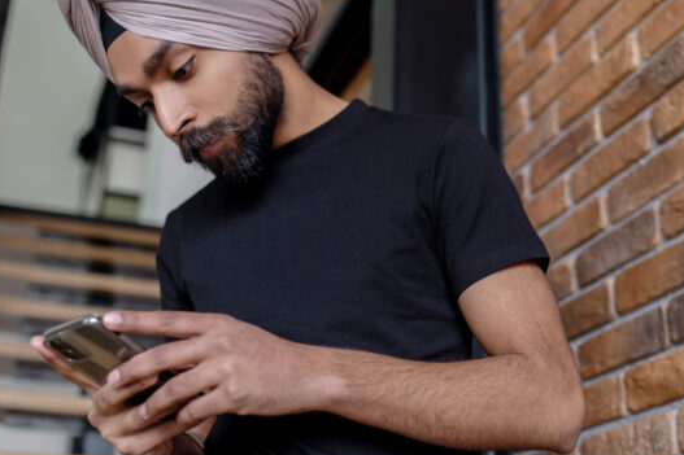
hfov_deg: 38.8
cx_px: 404
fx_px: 969
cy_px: 238
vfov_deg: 26.5
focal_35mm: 51
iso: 800
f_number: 2.2
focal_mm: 35
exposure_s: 1/125
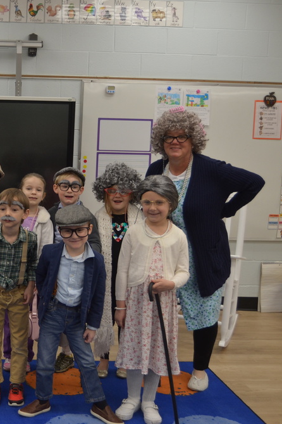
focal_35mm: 53
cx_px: -35
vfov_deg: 37.7
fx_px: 621
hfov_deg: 23.8
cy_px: 214
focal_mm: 23
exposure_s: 1/100
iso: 400
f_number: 3.8
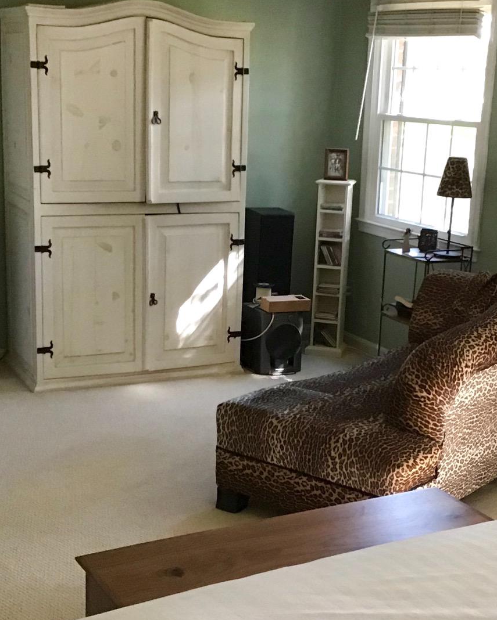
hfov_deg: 26.2
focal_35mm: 58
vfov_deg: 32.5
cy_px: 321
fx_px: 1066
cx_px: 297
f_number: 2.4
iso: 200
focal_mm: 3.3
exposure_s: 1/24
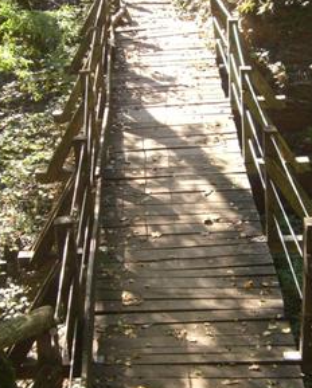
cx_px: 195
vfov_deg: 23.2
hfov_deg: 18.7
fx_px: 944
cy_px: 166
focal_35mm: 82
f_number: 2.7
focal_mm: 6.2
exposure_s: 1/200
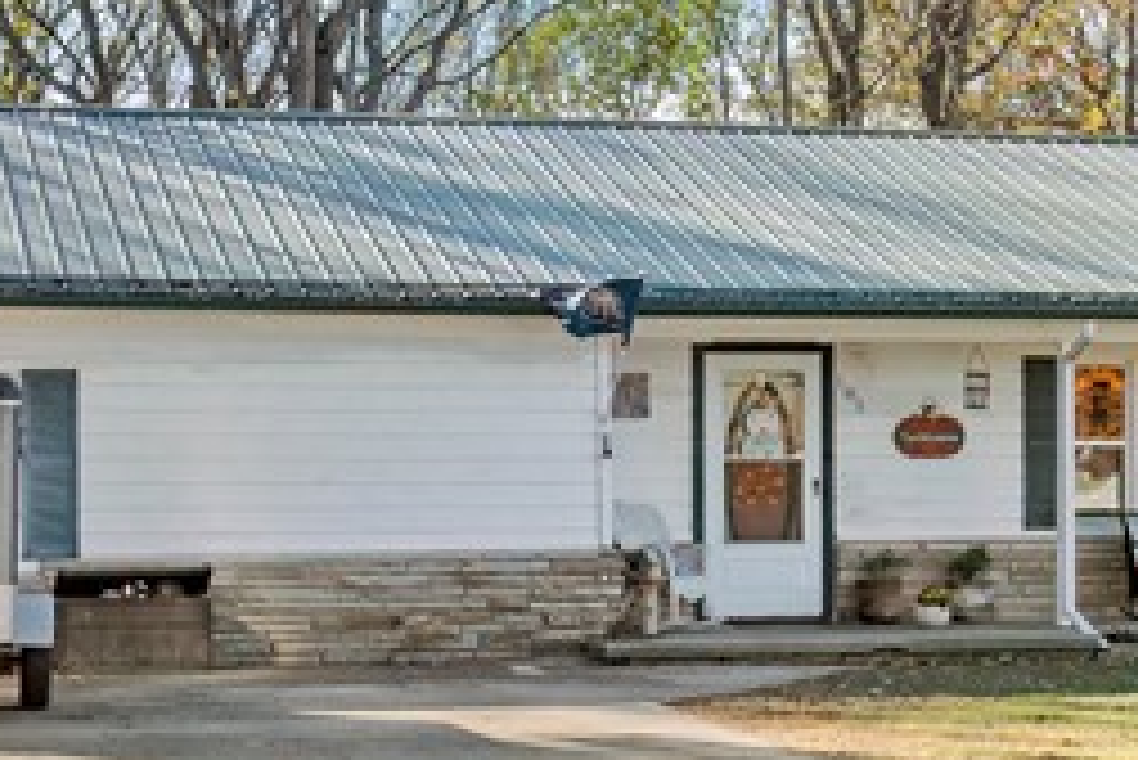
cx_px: 922
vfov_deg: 13.6
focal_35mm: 101
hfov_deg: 20.0
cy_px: 463
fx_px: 3194
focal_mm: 12.29
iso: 180
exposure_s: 1/500
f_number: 2.8
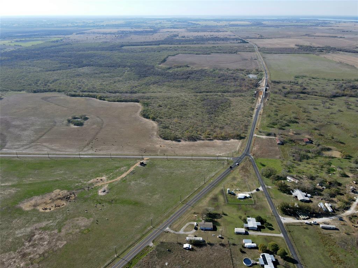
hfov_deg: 71.6
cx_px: 179
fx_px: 248
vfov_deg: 56.8
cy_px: 134
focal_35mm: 24
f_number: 2.8
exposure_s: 1/500
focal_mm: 4.5
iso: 100
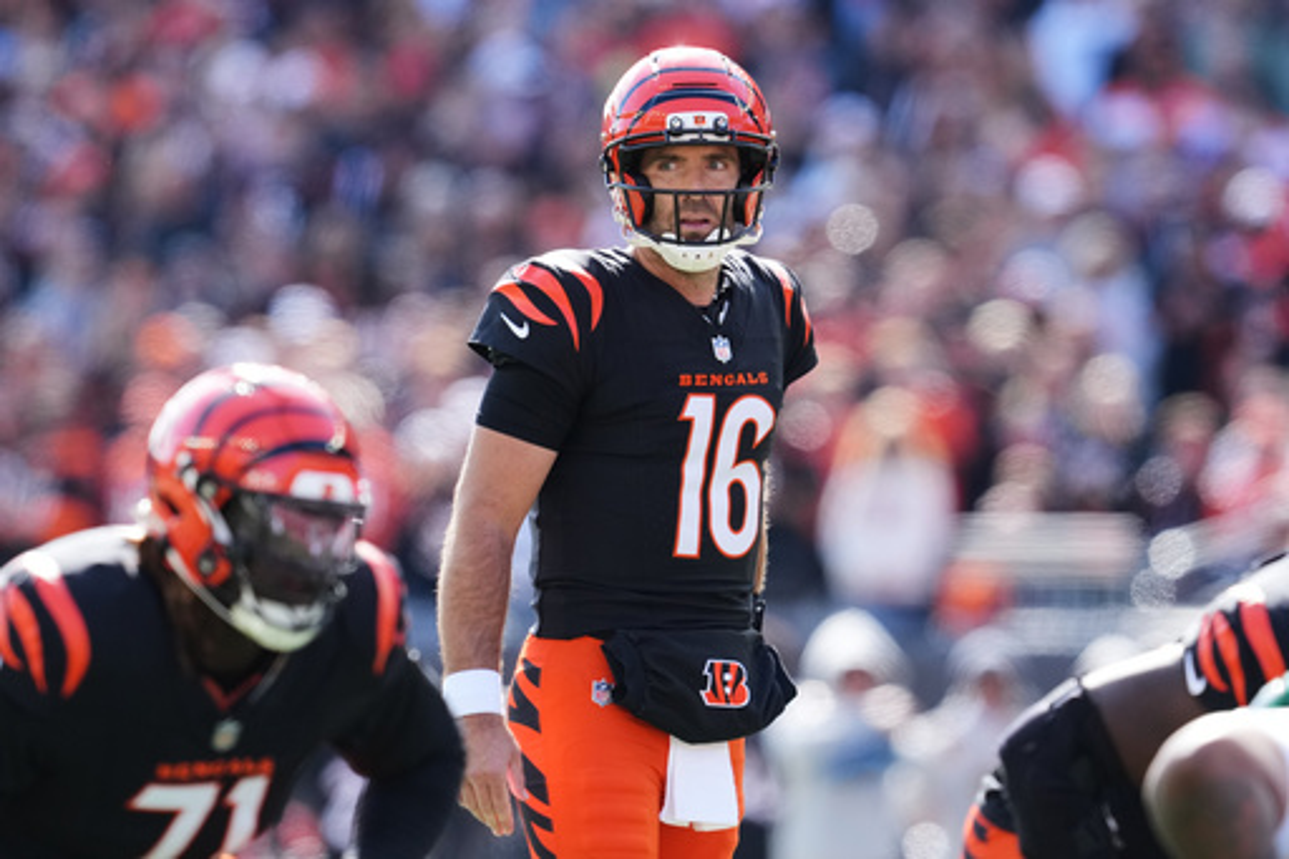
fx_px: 21475
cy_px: 430
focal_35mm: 600
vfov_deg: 2.3
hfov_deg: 3.4
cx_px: 644
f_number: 3.5
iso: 800
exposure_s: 1/2500
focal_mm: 400
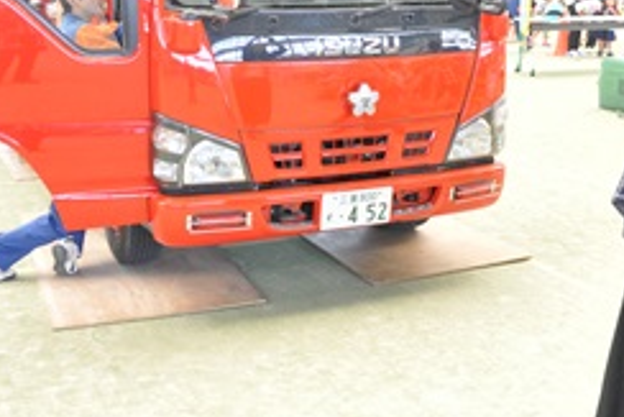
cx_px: 338
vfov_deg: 24.2
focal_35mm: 55
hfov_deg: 36.2
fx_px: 954
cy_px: 79
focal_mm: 20
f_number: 5
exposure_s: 1/80
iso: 1000
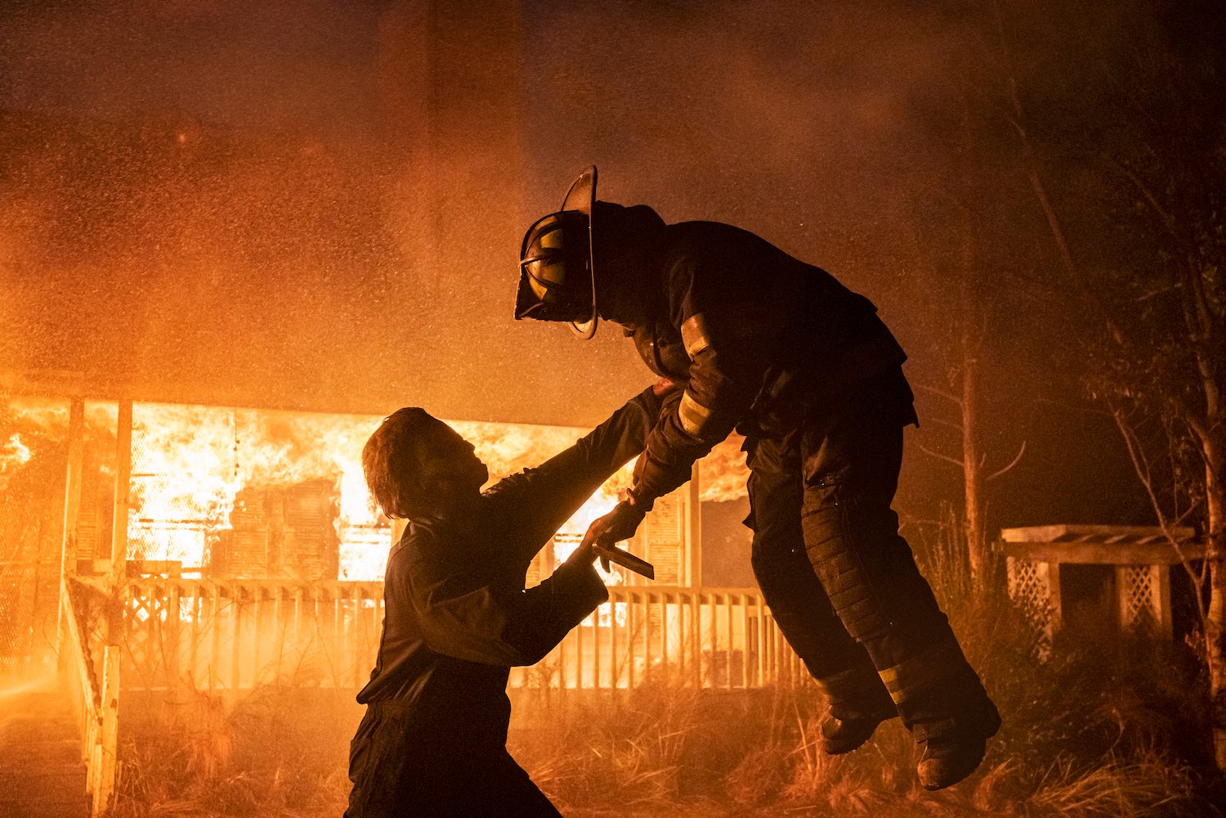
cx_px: 613
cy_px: 409
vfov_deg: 24.2
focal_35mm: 56
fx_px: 1907
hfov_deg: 35.6
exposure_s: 1/500
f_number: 8
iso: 6400
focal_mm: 56
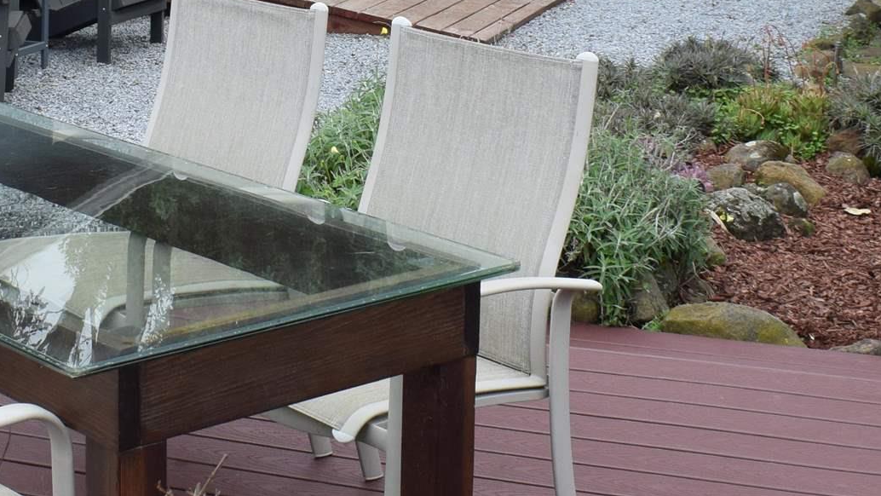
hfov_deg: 25.0
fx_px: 1963
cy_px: -61
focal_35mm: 84
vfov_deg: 14.1
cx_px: 229
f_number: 8
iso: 360
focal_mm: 18
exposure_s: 1/250
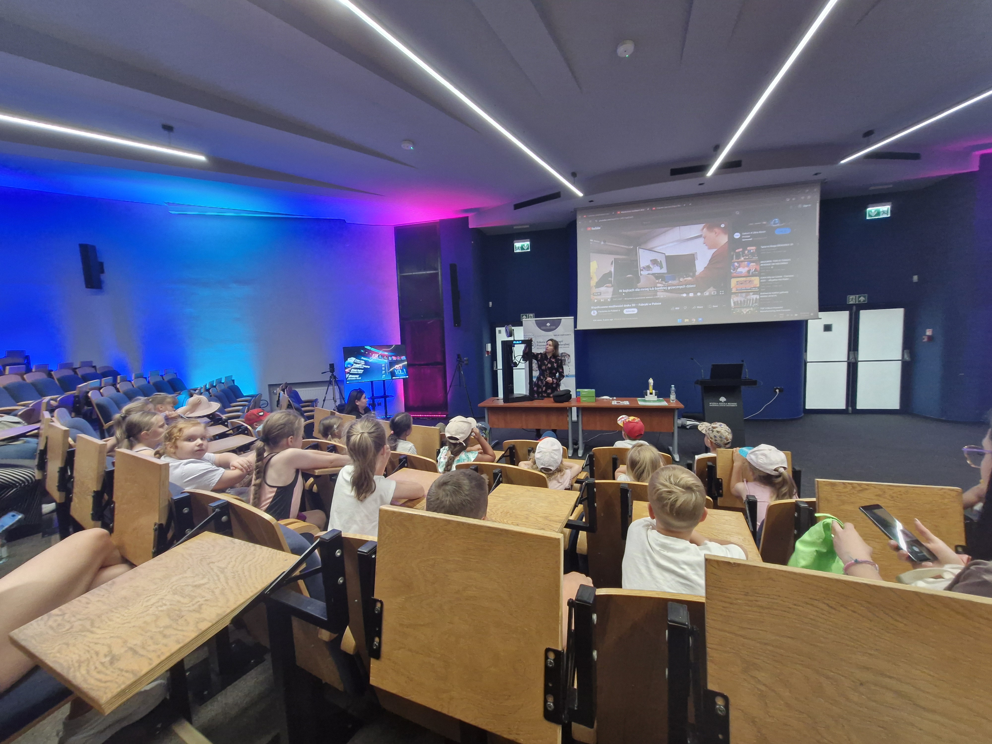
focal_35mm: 13
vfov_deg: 89.9
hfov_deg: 106.2
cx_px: 496
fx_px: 373
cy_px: 372
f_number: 2.2
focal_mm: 1.74
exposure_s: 1/50
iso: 320
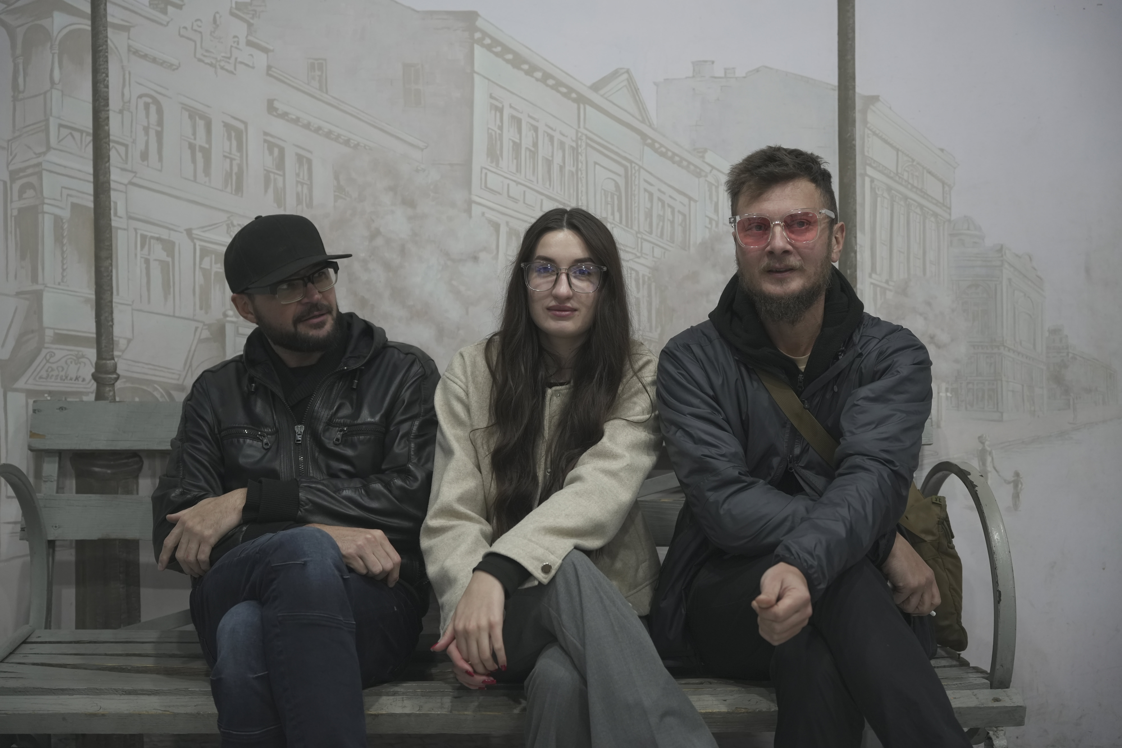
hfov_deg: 45.4
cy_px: 374
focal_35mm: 43
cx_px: 561
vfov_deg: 31.2
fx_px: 1340
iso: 1250
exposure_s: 1/100
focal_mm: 43
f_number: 2.8
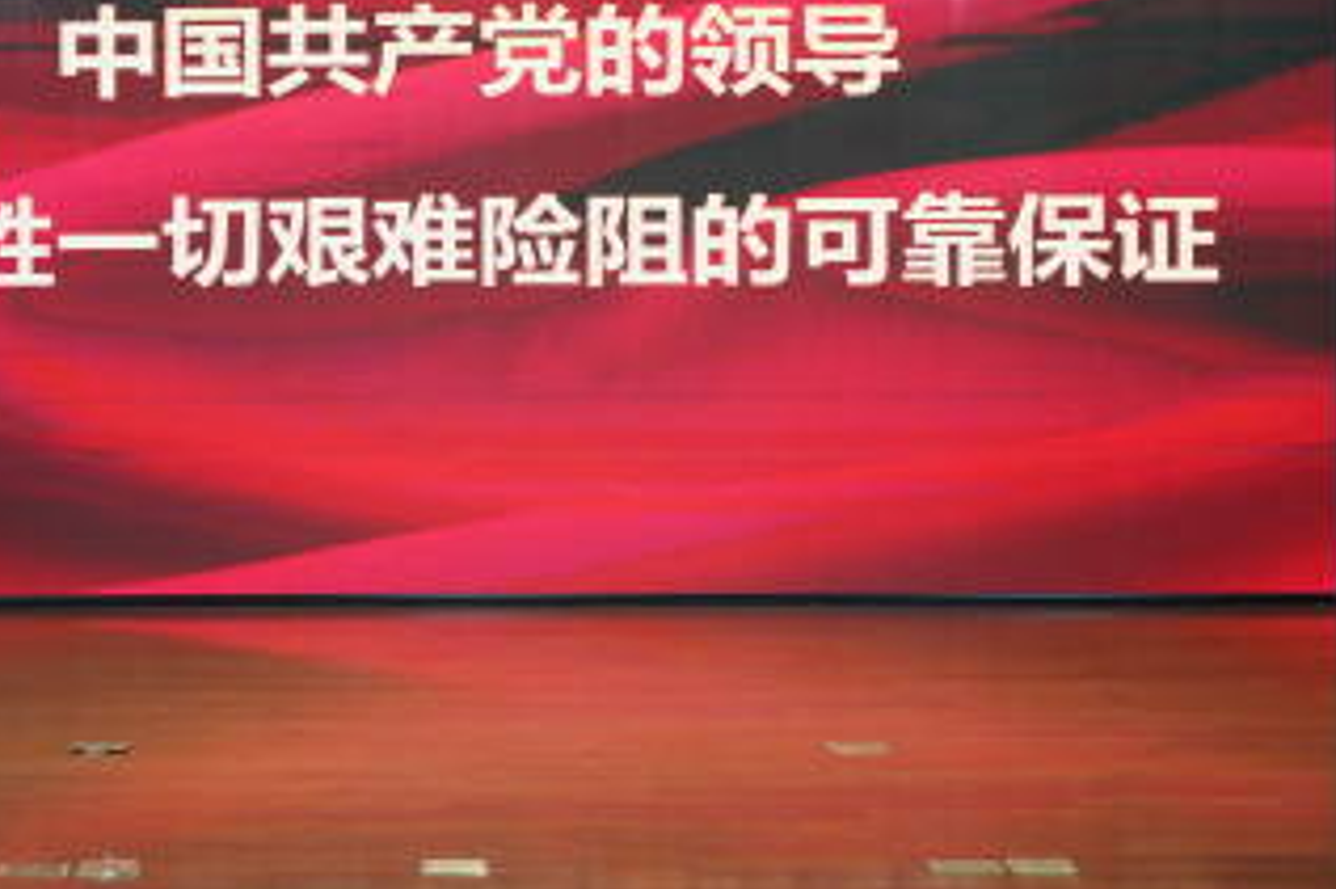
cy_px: 206
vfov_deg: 14.3
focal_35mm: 95
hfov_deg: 21.3
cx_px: 362
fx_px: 3524
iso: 2500
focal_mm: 43
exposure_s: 1/80
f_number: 6.3
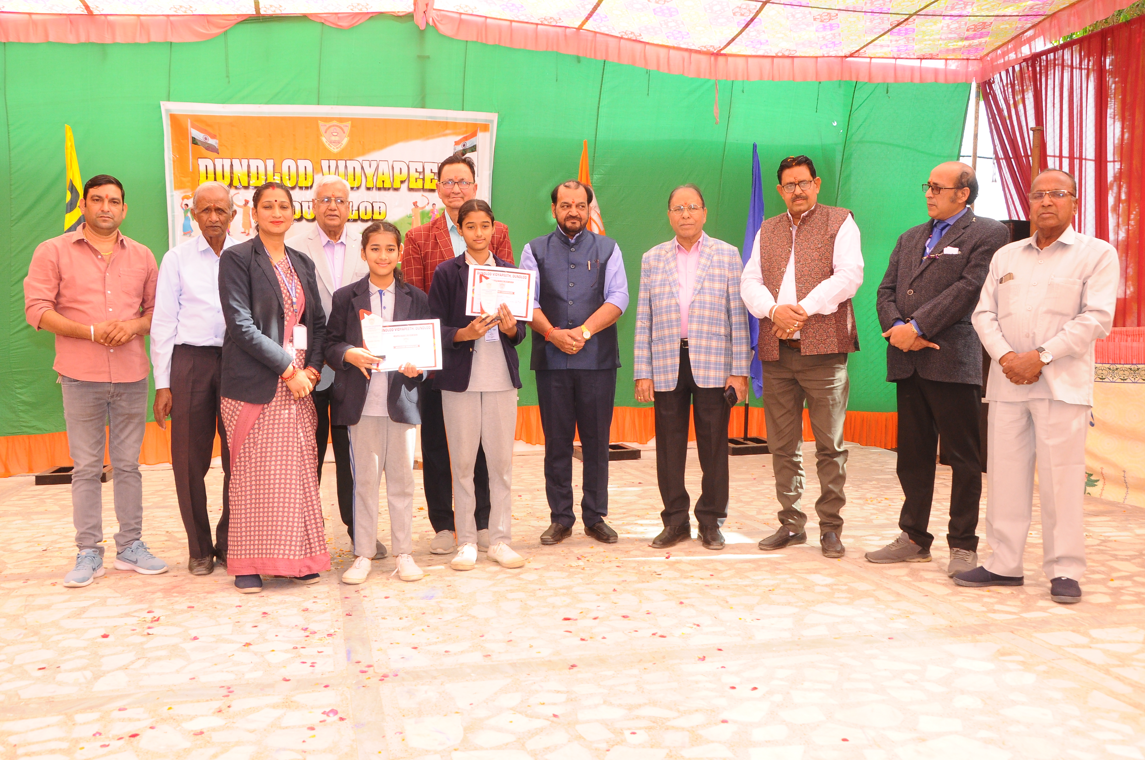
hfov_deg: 53.2
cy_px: 380
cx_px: 572
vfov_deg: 36.8
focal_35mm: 36
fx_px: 1144
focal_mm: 24
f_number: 7.1
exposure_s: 1/160
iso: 640
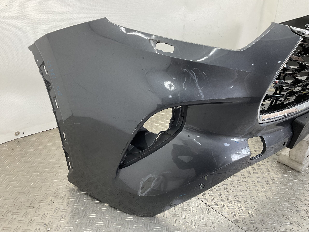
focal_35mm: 29
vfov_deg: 48.2
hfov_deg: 61.7
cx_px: 154
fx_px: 259
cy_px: 116
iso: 40
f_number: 1.8
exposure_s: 1/120
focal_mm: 3
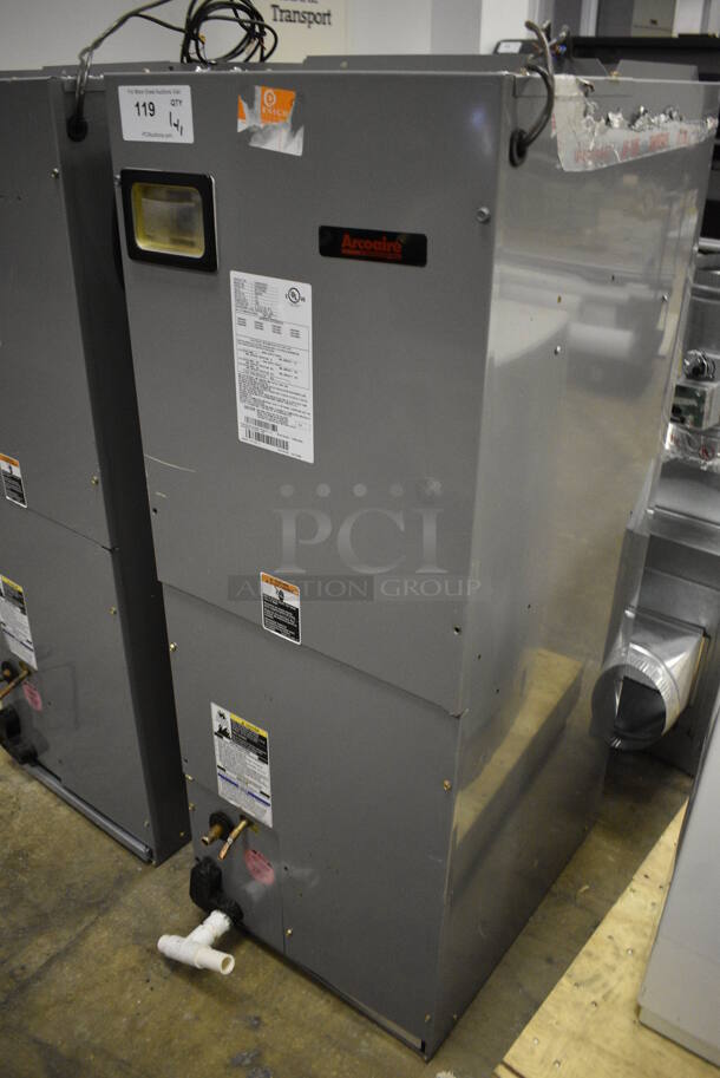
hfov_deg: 43.7
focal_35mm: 30
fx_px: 899
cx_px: 360
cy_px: 539
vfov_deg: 61.9
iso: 2200
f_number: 3.5
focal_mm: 20
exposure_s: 1/125
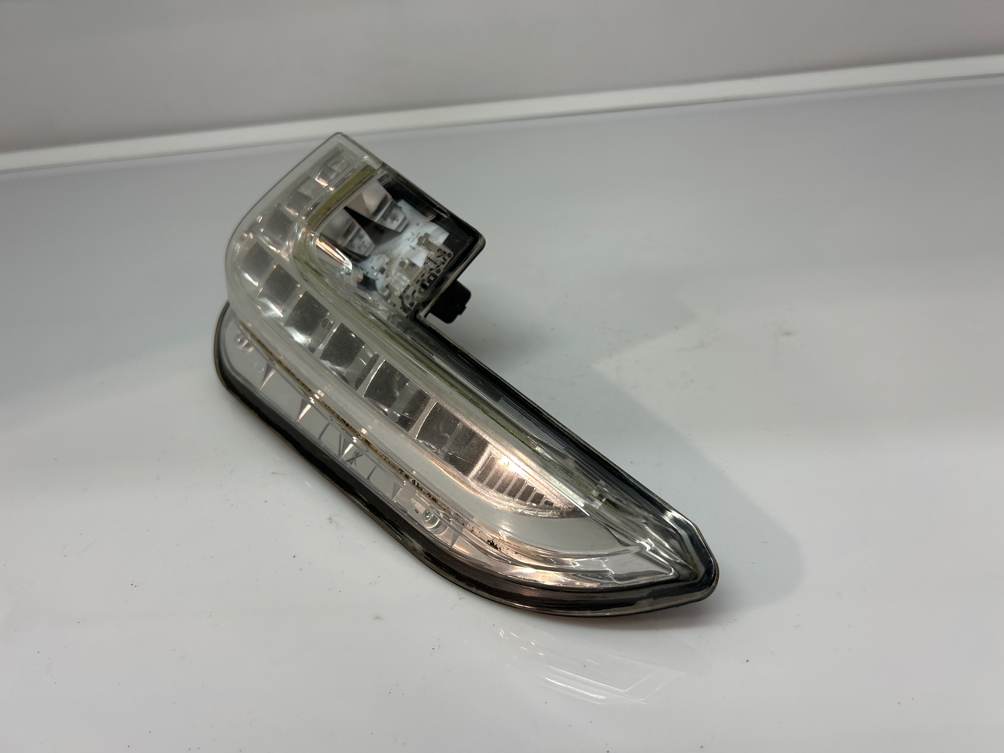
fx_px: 754
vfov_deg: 53.1
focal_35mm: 26
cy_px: 376
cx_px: 502
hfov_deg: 67.3
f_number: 1.5
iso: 40
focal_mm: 5.7
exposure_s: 1/100
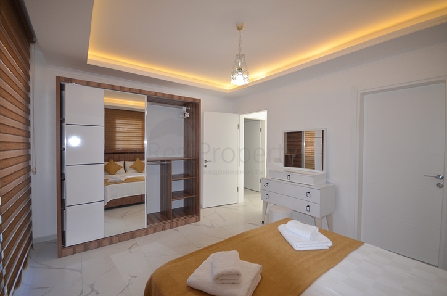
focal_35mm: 15
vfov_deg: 77.1
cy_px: 148
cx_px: 224
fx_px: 186
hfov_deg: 100.5
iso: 400
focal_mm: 10
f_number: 5.6
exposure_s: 1/60
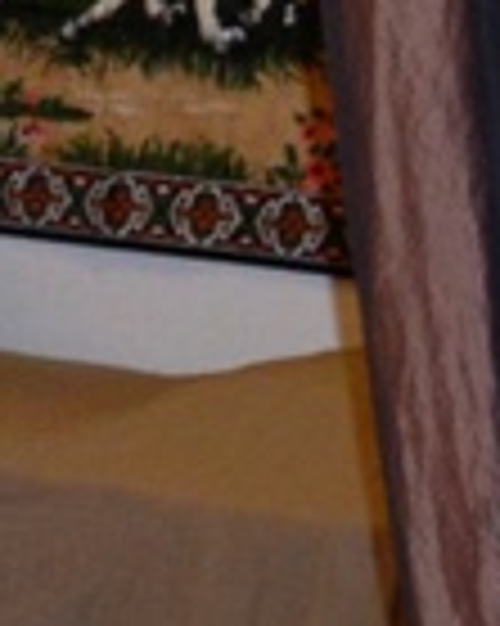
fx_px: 4667
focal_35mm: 252
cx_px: -2095
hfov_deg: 4.9
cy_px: 410
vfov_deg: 7.7
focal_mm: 18
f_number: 3.5
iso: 800
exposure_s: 1/60
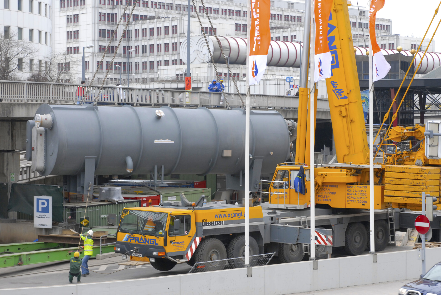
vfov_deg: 15.2
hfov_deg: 22.6
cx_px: 220
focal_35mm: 90
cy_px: 148
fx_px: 1104
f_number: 8
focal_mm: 60
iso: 640
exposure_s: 1/250
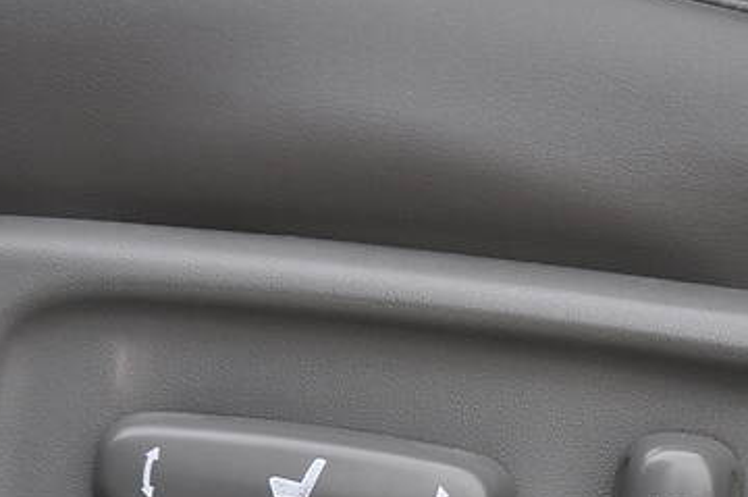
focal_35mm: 120
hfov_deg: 16.9
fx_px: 2490
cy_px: 527
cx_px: 632
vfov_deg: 11.3
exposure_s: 1/125
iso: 200
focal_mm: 36
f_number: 5.6
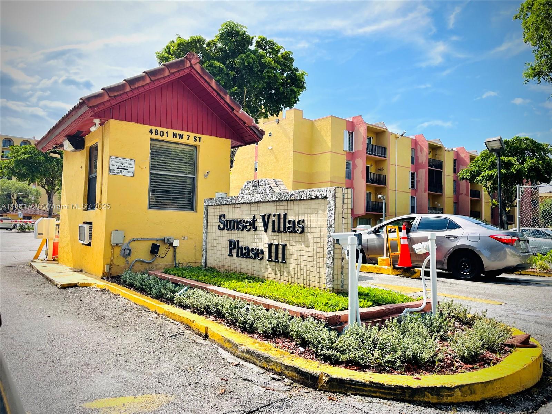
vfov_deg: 53.1
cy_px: 207
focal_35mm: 26
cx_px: 276
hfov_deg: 67.3
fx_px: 415
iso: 32
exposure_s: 1/3205
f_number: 1.6
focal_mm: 4.2
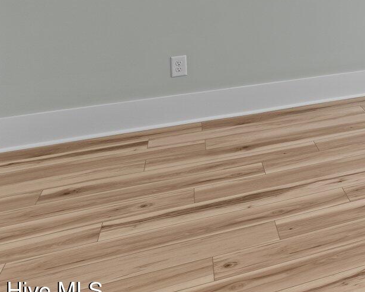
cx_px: 537
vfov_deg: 25.2
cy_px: -77
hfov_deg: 26.4
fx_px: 573
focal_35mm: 53
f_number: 9
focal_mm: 17
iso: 100
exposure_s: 1/1.25
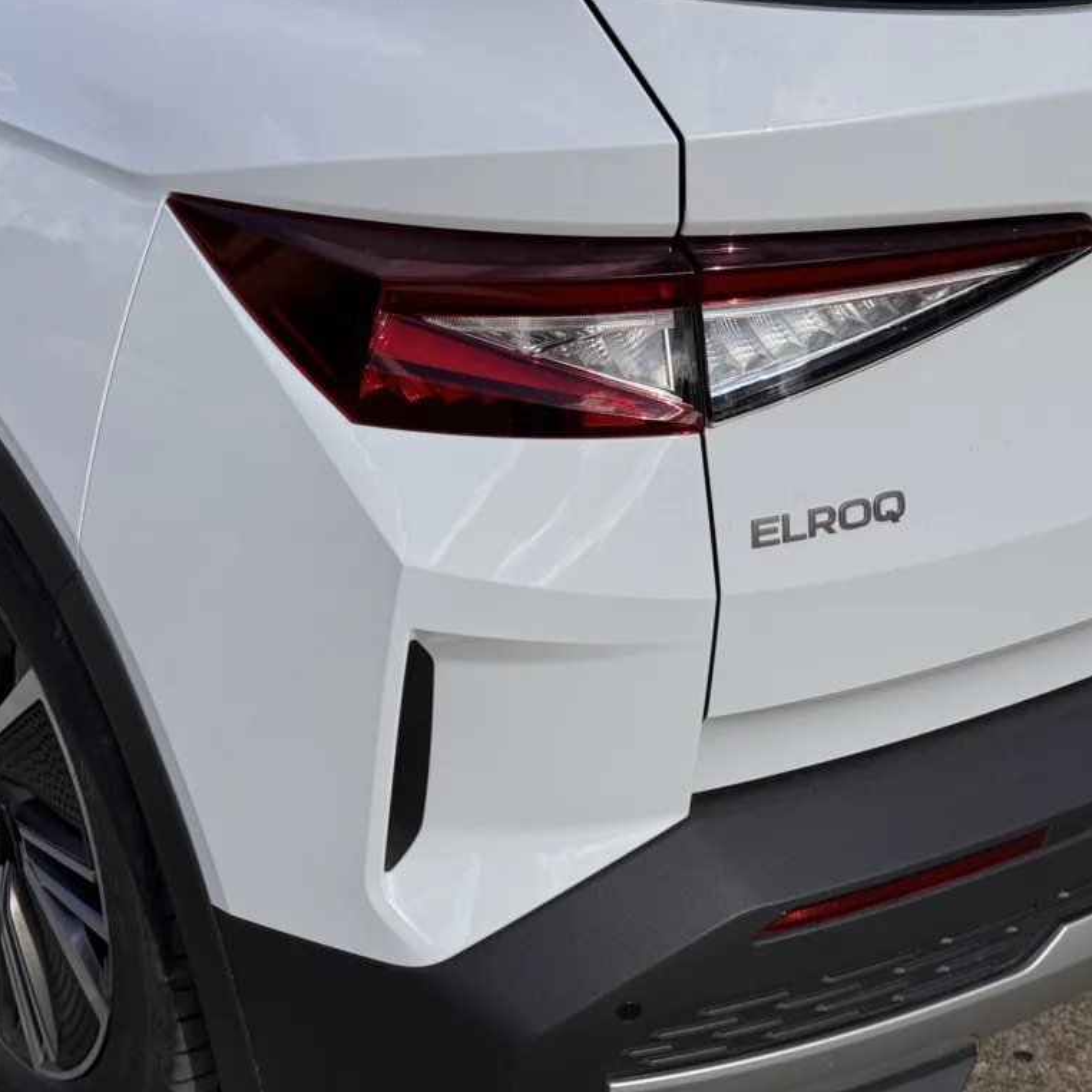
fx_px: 2034
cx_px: 428
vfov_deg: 30.0
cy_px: 543
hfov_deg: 30.0
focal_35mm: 57
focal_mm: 6.76
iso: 64
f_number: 1.78
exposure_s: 1/6410
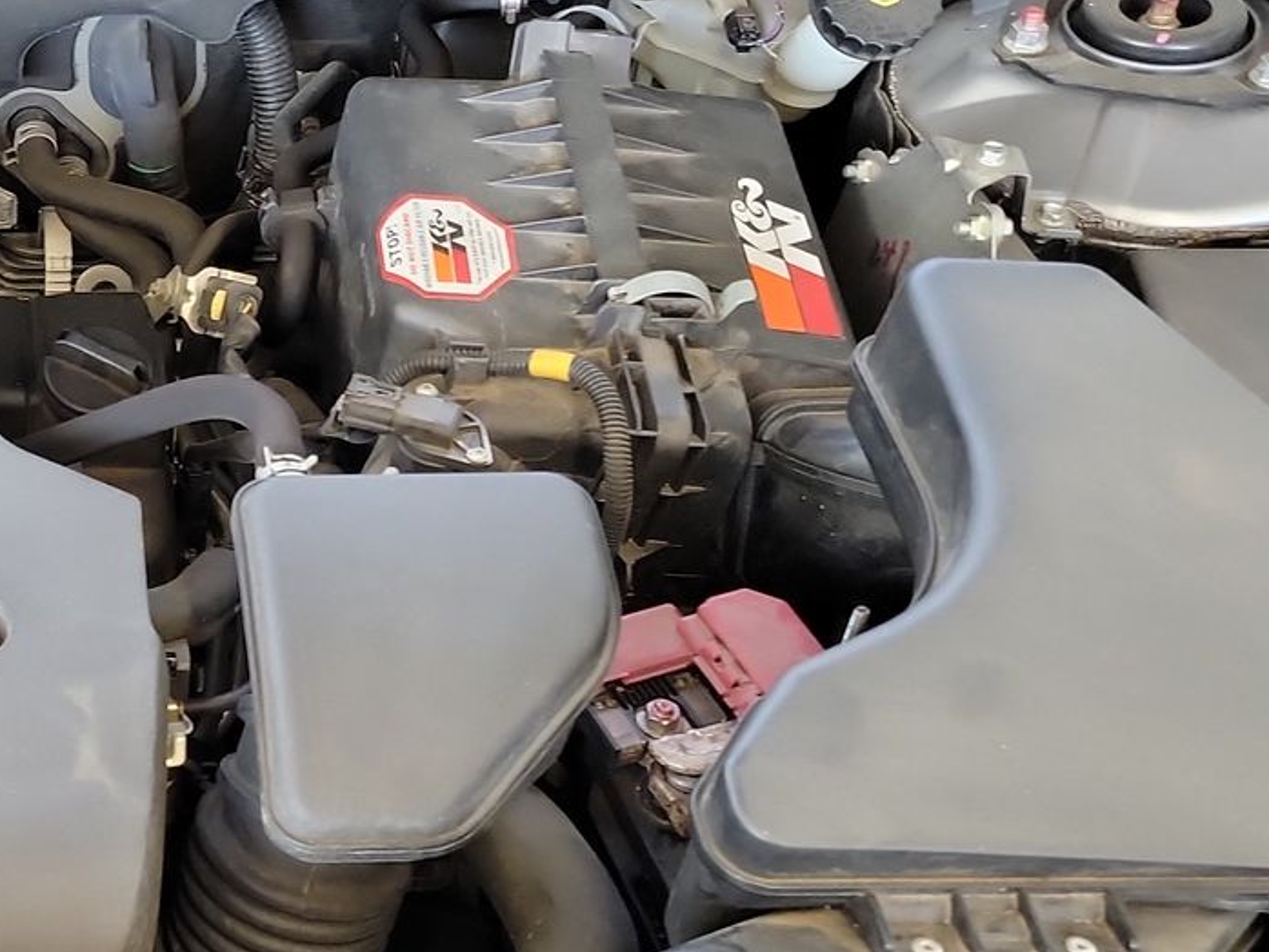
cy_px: 621
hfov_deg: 31.7
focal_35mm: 55
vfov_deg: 26.4
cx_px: -56
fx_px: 2017
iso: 376
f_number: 1.8
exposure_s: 1/59
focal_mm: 6.7
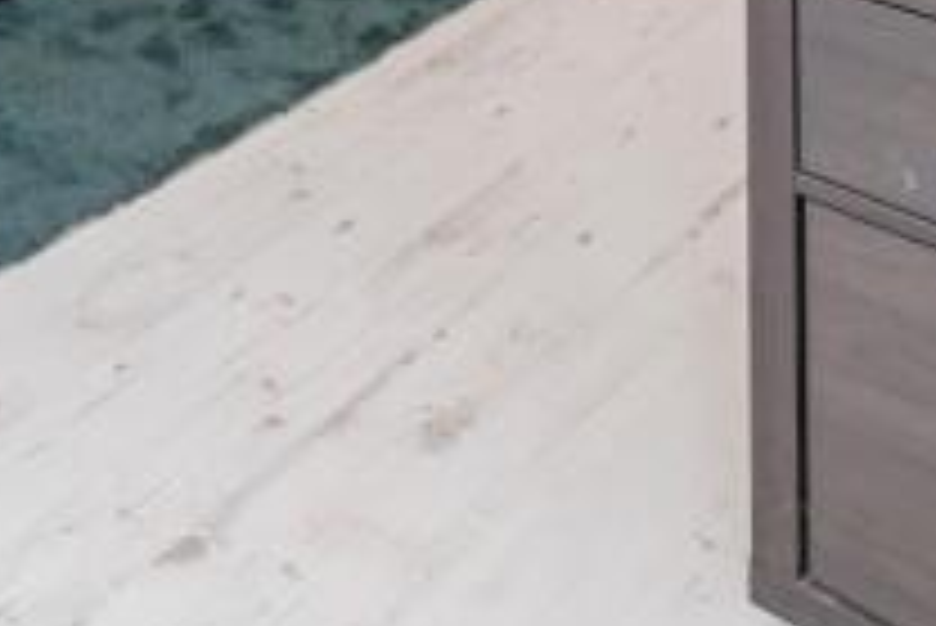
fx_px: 1795
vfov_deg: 14.7
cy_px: -761
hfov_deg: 24.5
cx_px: -360
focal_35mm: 69
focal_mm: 14
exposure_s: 1/25
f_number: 8
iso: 400
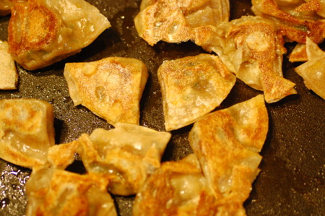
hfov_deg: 27.0
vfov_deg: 18.1
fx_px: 676
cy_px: 108
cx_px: 162
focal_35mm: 75
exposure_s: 1/30
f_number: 2.8
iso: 1600
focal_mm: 50
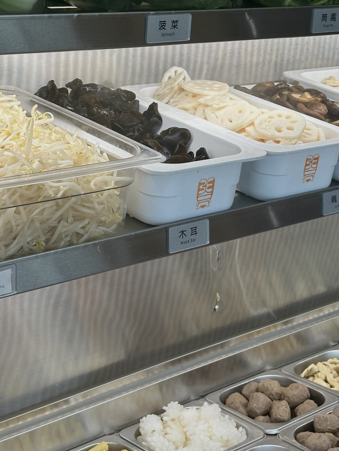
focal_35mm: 74
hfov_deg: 19.8
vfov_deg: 26.1
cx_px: 236
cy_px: 128
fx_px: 966
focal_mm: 6.86
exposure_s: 1/120
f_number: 1.78
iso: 80
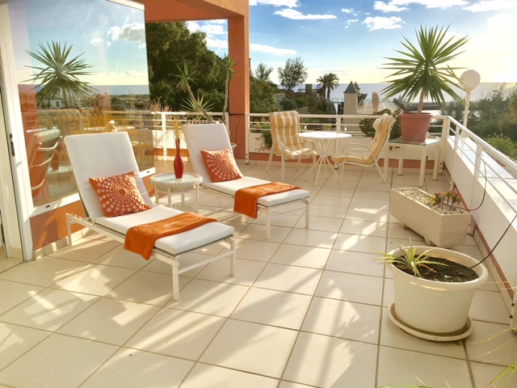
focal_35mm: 29
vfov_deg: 48.2
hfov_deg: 61.7
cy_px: 194
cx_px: 258
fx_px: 433
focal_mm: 4.15
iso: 25
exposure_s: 1/2653
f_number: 2.2
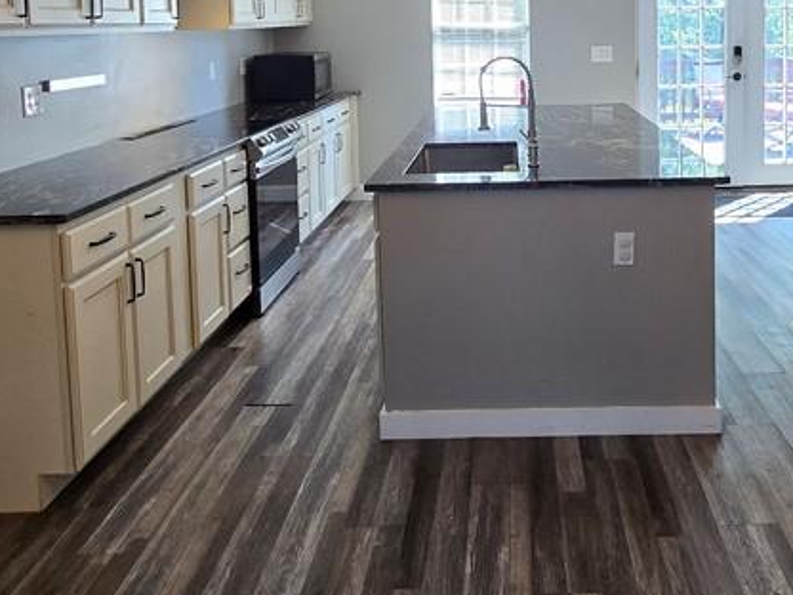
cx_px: 511
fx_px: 733
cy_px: 74
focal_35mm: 32
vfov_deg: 41.2
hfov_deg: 55.9
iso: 100
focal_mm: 2.2
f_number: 2.2
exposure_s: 1/60
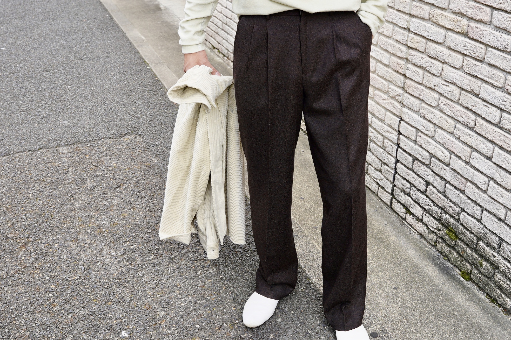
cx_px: 256
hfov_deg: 46.4
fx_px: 596
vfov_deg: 31.9
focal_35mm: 42
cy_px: 170
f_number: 5
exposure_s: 1/50
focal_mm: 28.3
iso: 100
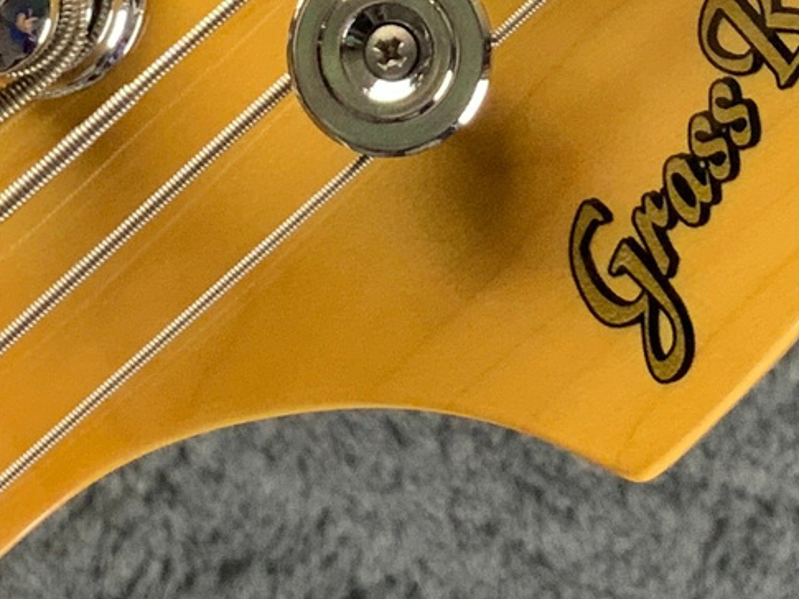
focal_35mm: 153
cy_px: -318
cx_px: 636
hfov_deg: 12.8
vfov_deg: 9.4
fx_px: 3532
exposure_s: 1/60
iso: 64
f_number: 1.8
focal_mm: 3
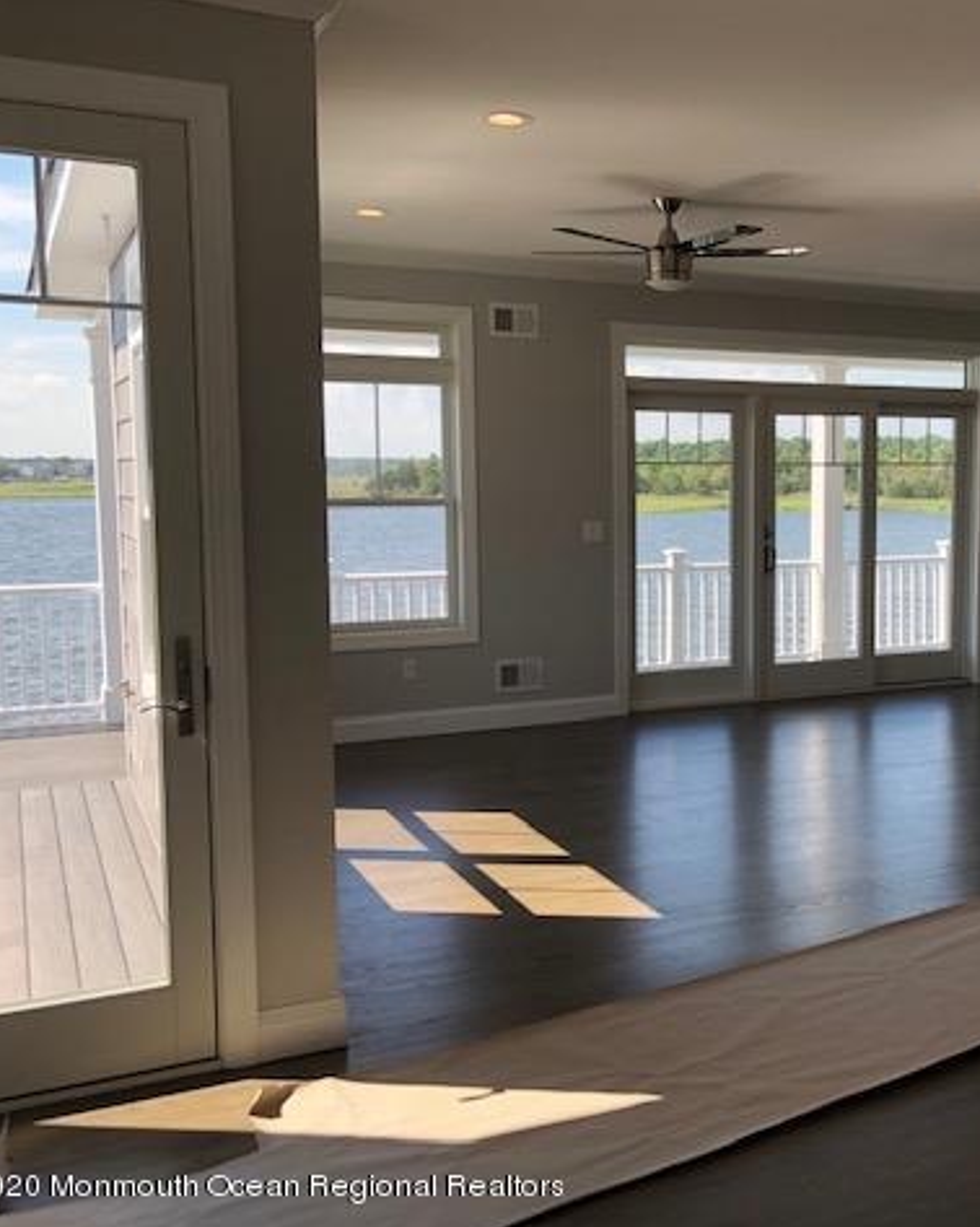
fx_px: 1342
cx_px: 760
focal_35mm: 37
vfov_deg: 49.1
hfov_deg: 38.8
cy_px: 615
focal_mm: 3.99
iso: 20
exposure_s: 1/392
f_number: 1.8
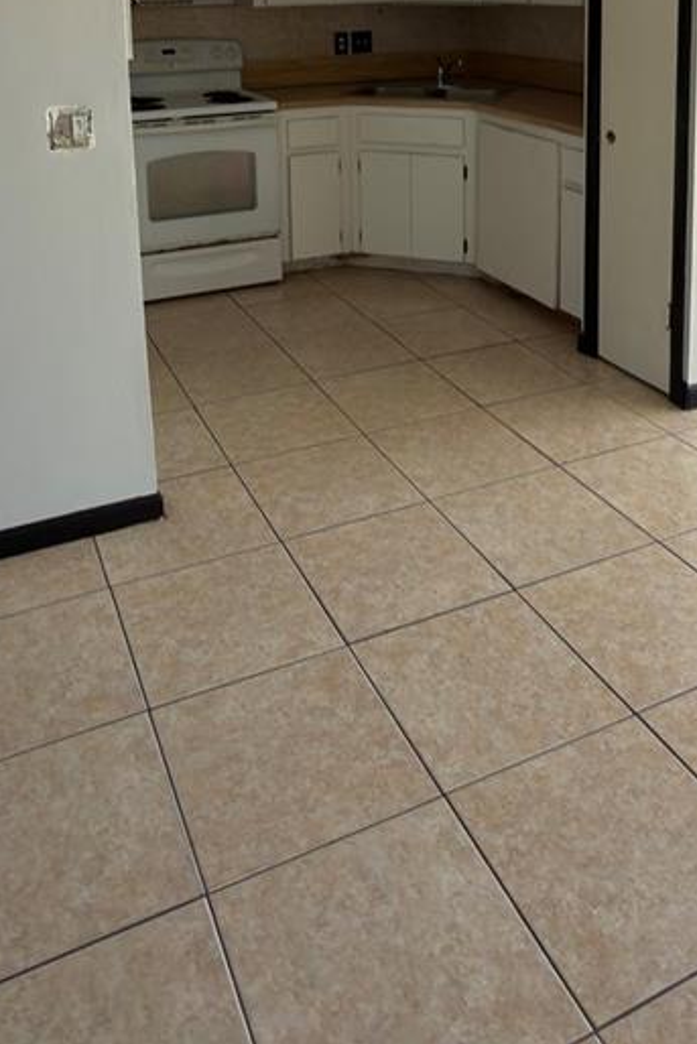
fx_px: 987
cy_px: 120
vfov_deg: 50.1
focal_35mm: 34
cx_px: 376
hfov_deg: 38.9
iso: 50
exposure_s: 1/73
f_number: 2.2
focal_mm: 2.22
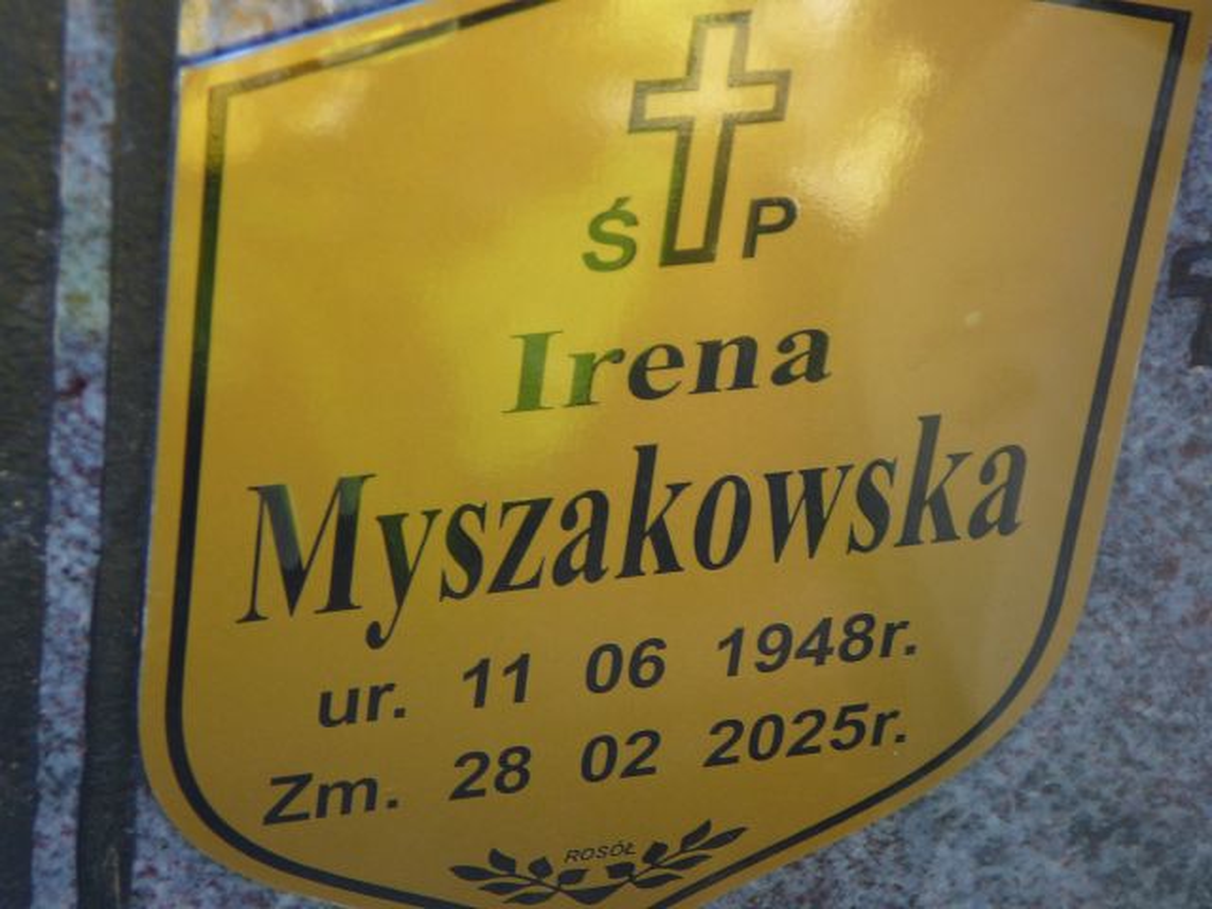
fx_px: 4482
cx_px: 606
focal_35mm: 128
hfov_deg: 15.4
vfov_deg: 11.6
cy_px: 454
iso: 80
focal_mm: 19
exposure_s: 1/60
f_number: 3.9
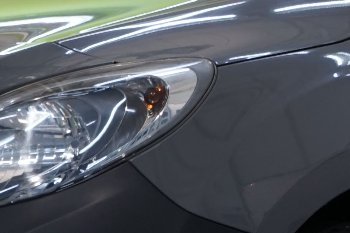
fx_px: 3975
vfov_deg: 3.4
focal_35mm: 409
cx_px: 435
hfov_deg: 5.0
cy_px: 81
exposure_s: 1/25
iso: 400
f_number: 5.6
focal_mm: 68
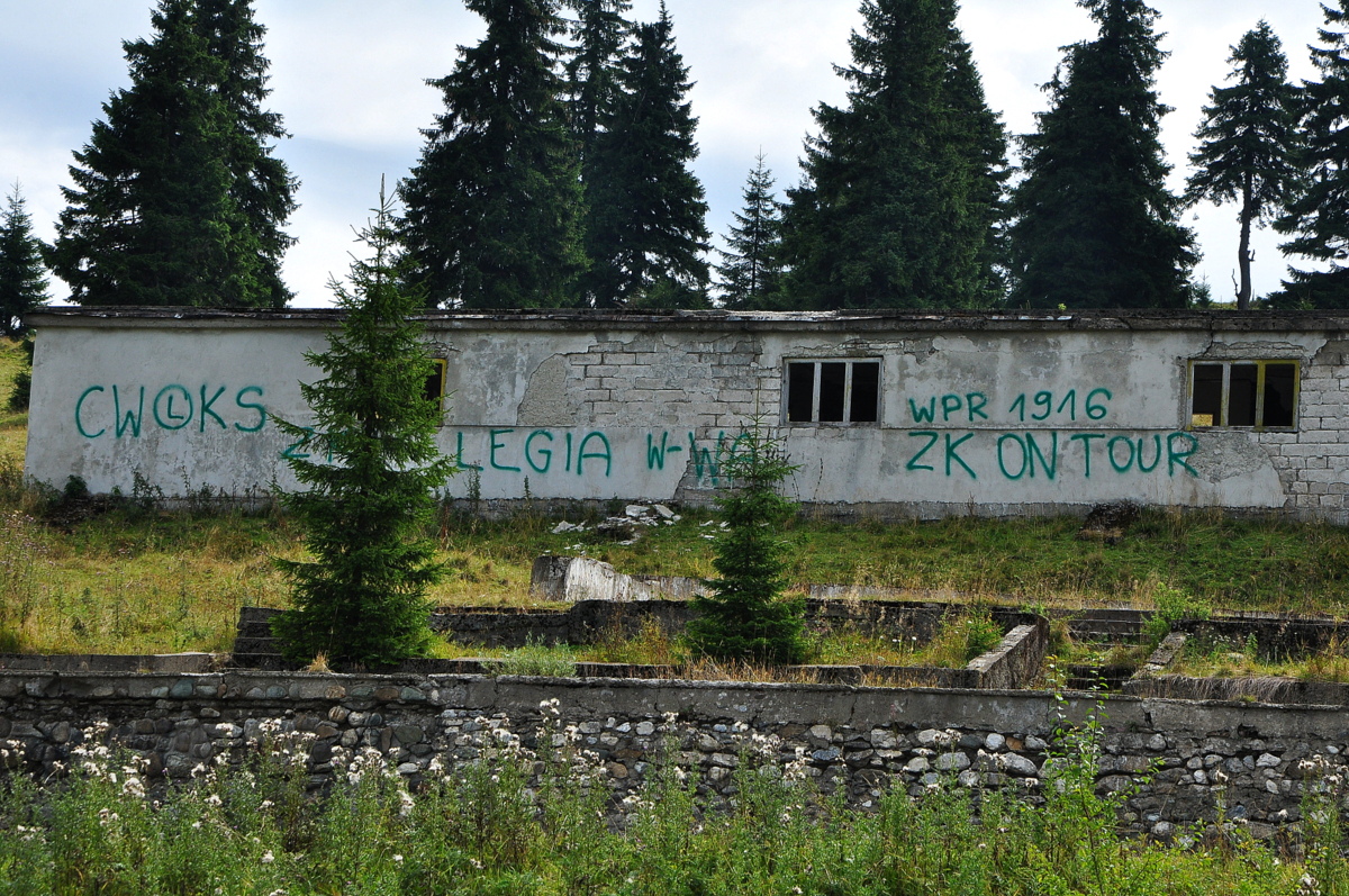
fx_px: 4772
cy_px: 448
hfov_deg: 16.1
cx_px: 674
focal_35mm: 128
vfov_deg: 10.7
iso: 400
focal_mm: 85
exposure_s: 1/200
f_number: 16
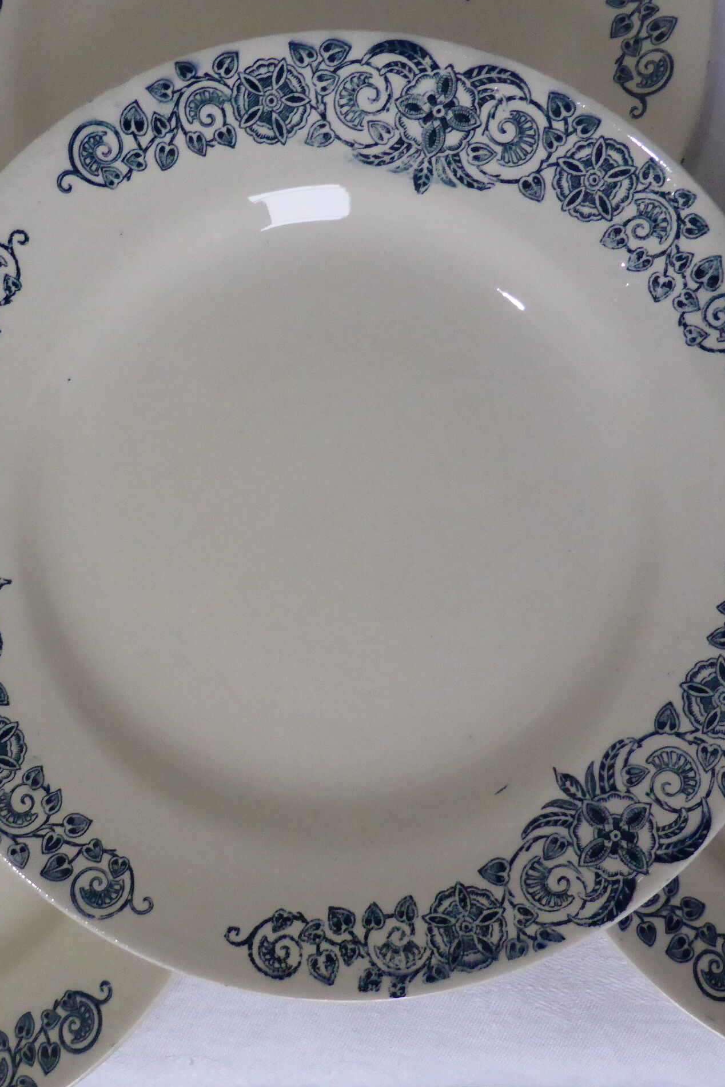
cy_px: 539
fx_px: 1057
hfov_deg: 37.8
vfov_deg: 54.4
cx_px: 316
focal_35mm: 35
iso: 640
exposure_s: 1/125
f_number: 3.3
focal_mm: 4.3
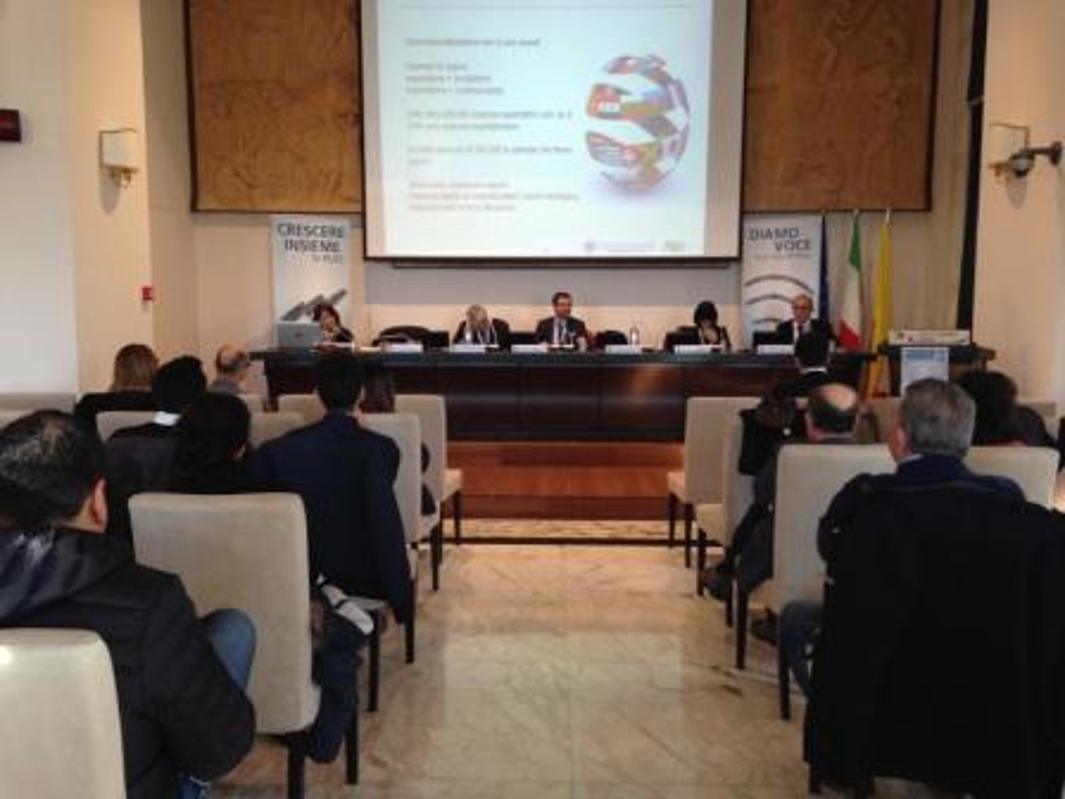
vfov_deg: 42.9
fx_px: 1015
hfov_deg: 55.4
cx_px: 532
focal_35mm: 33
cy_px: 400
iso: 50
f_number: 2.4
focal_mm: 4.12
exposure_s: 1/20
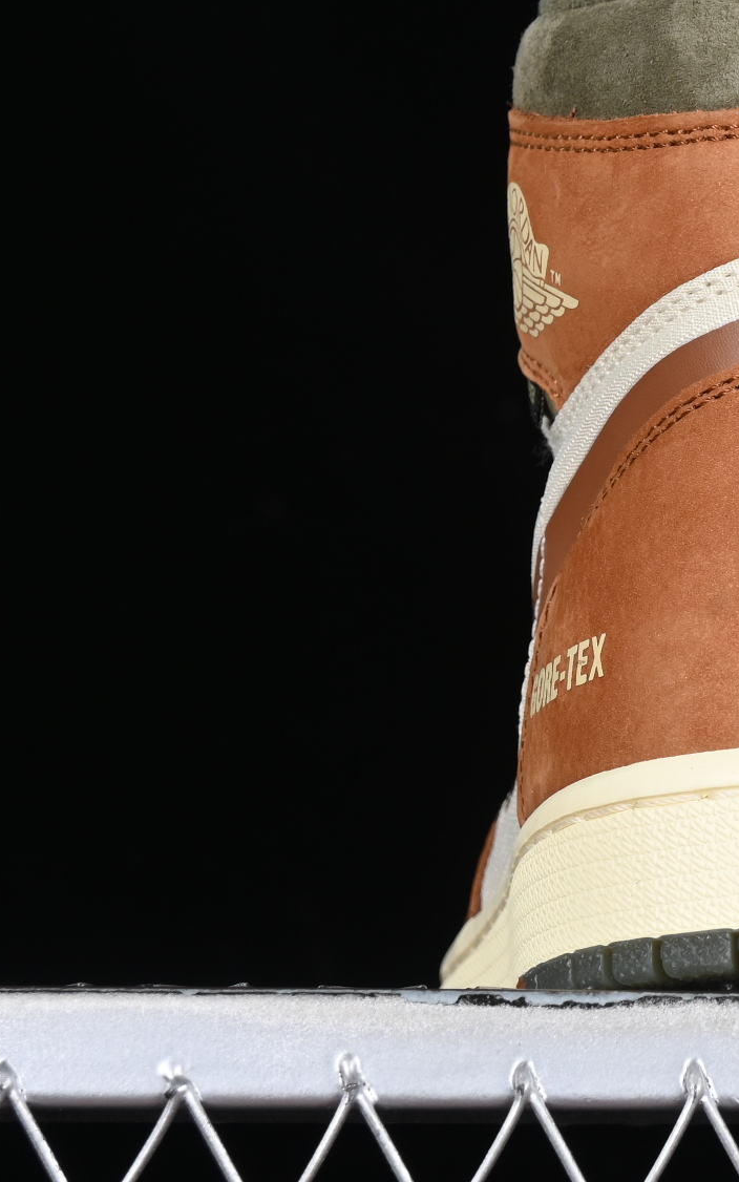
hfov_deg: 6.8
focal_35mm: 189
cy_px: 401
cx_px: 1202
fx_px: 6089
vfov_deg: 11.1
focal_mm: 50
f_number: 7.1
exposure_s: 1/80
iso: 160
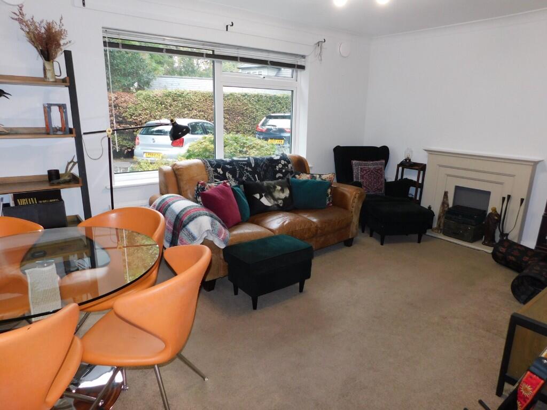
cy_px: 205
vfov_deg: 58.9
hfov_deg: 73.9
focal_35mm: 23
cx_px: 274
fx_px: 363
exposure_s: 1/30
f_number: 3
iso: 200
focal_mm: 4
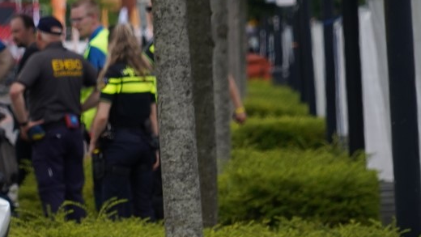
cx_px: 66
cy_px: 401
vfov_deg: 1.6
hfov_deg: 2.8
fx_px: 8744
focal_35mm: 783
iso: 250
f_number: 9
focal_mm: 240
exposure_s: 1/250
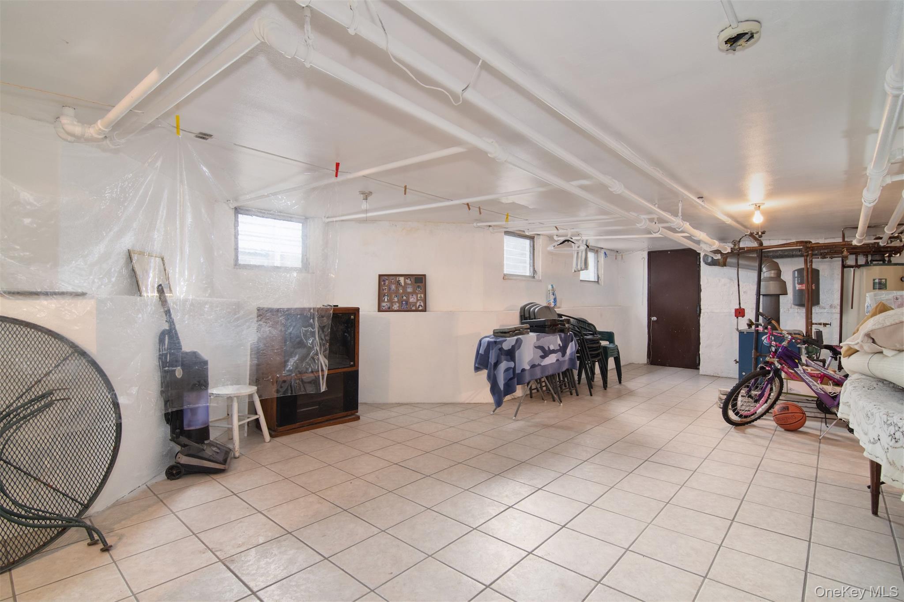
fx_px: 414
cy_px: 301
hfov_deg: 95.0
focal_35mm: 16
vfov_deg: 72.0
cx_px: 452
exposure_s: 1/20
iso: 640
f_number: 8
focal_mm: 11
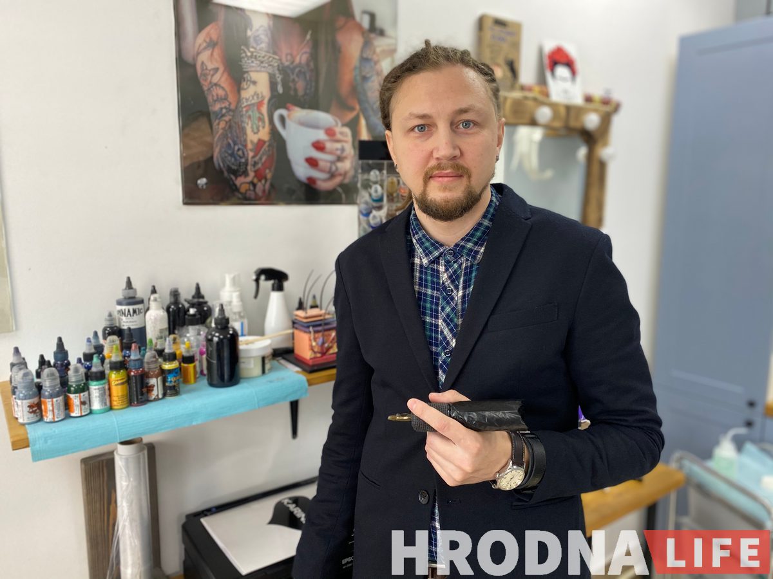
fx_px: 581
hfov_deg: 67.3
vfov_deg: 53.1
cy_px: 290
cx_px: 386
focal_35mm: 26
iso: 160
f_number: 1.8
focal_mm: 4.25
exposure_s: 1/60
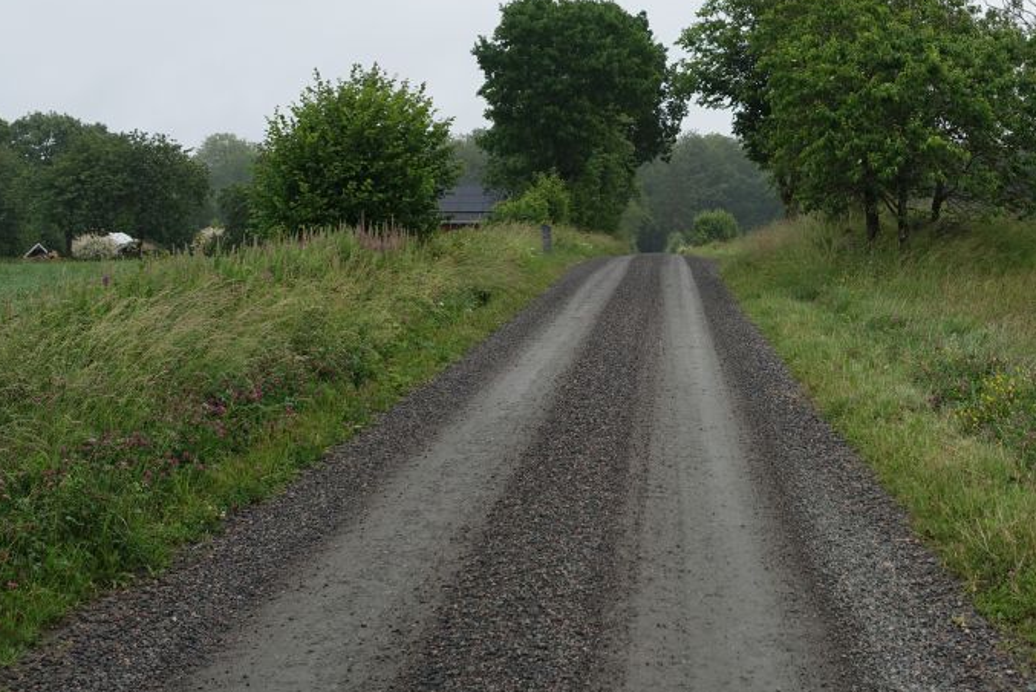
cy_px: 233
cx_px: 653
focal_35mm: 62
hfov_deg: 32.2
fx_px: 1785
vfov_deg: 21.9
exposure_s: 1/400
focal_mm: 15.1
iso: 125
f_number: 4
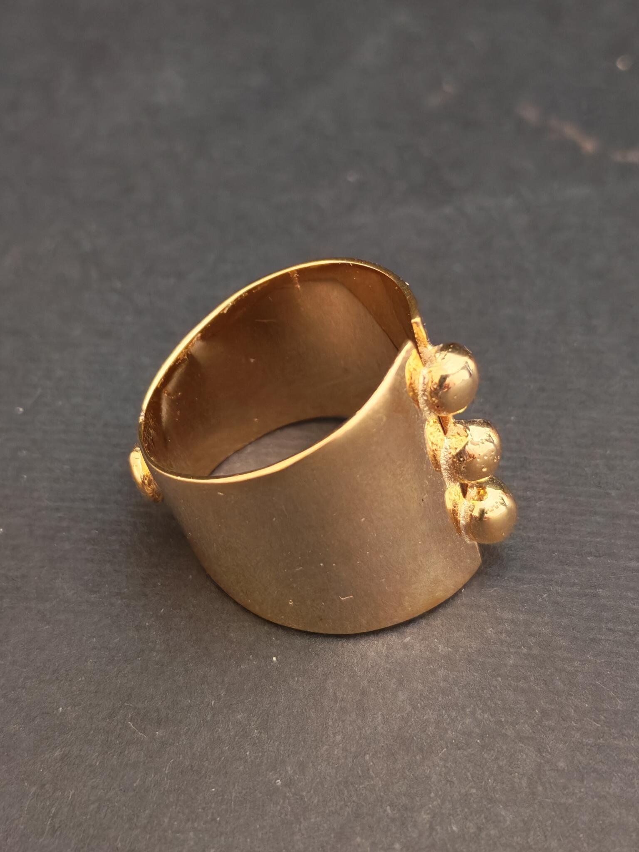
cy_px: 426
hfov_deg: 21.6
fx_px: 1674
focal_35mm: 68
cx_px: 320
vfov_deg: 28.6
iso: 1600
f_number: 1.9
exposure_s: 1/50
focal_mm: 6.12
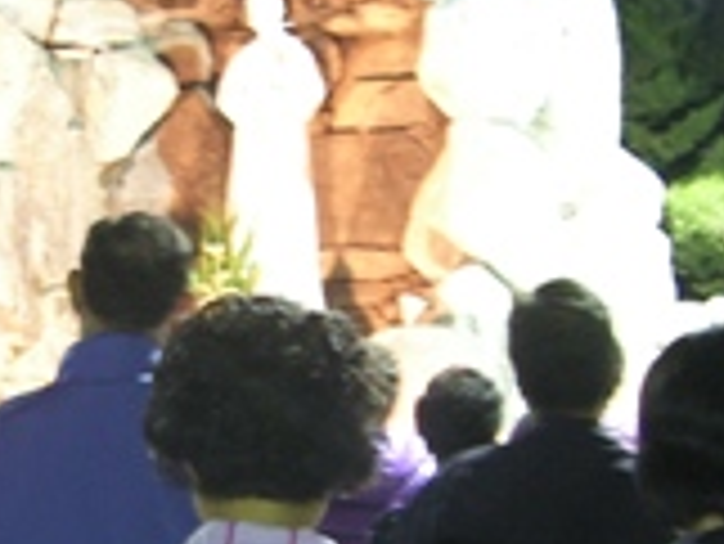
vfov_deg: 13.2
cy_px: 522
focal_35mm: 111
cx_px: 261
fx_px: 2323
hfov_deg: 17.7
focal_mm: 7.4
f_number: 2.2
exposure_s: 1/2.5
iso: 100
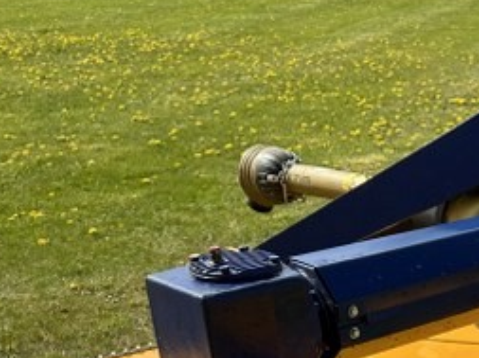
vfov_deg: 17.4
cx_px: 577
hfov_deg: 23.4
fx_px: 1050
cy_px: 542
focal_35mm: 76
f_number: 1.78
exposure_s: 1/3356
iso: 80
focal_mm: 6.86
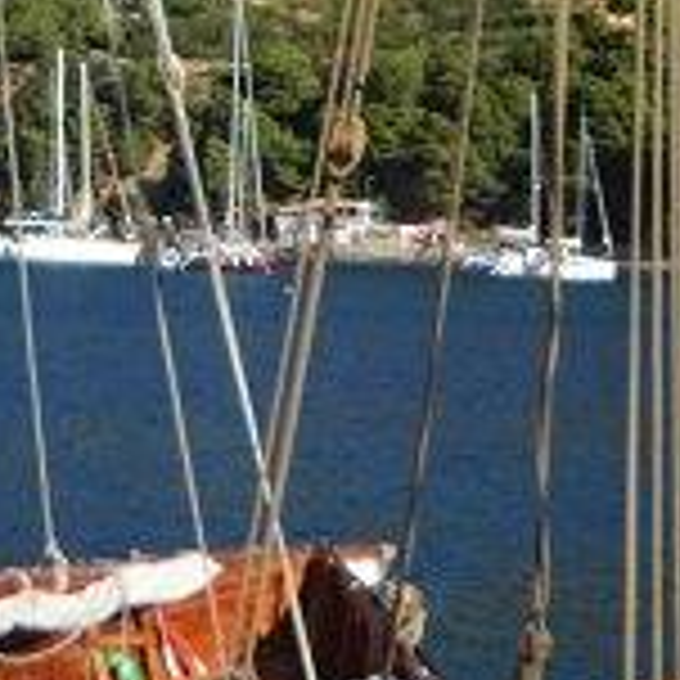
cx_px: 68
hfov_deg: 11.3
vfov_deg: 11.4
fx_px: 3400
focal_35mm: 153
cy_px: 79
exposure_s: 1/6400
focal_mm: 20
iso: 640
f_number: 4
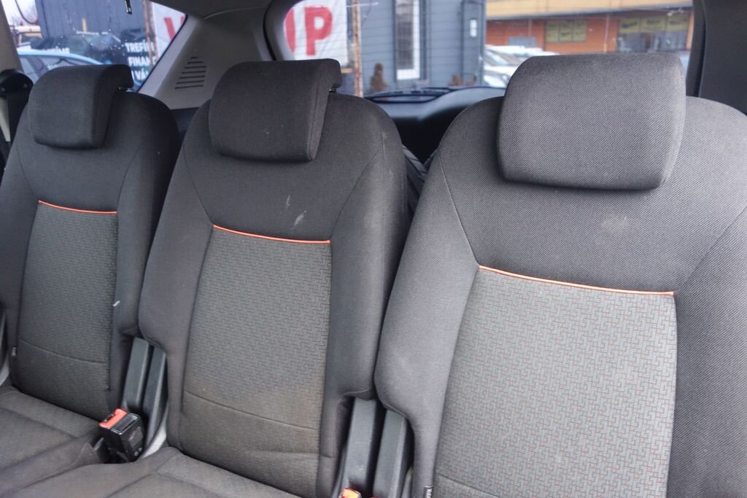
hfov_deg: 65.5
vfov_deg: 46.4
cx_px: 374
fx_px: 581
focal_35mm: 28
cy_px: 249
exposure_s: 1/30
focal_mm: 10.4
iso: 640
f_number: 1.8
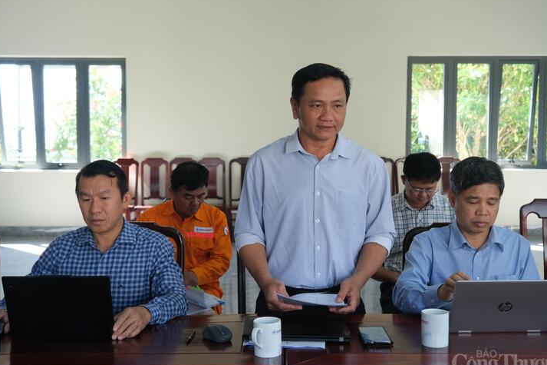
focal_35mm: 46
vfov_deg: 29.2
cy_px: 182
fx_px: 699
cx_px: 272
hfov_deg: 42.8
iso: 400
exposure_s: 1/100
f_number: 4
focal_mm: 27.5
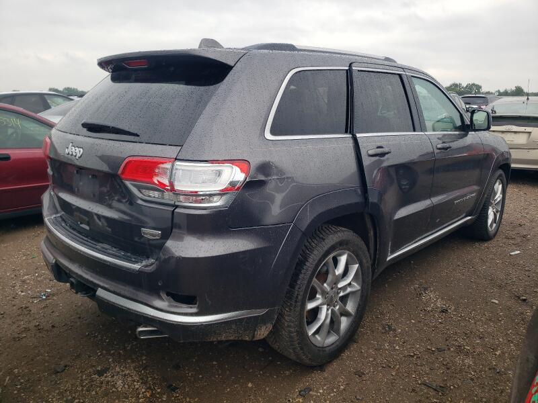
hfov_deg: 67.3
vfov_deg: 53.1
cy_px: 202
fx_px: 404
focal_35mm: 26
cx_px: 269
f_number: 1.5
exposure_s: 1/1250
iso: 50
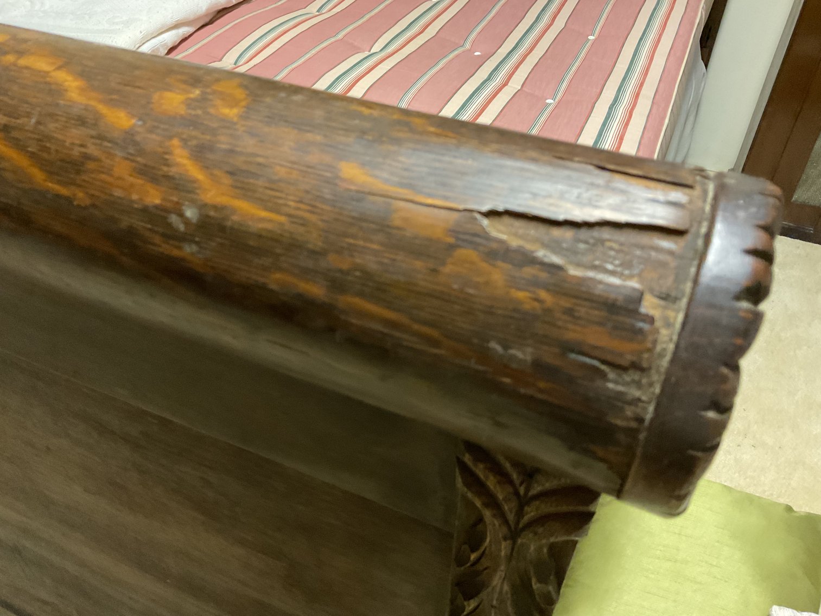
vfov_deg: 48.2
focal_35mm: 29
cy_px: 308
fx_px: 688
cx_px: 410
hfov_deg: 61.7
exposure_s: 1/60
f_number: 1.8
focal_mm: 3
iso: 250
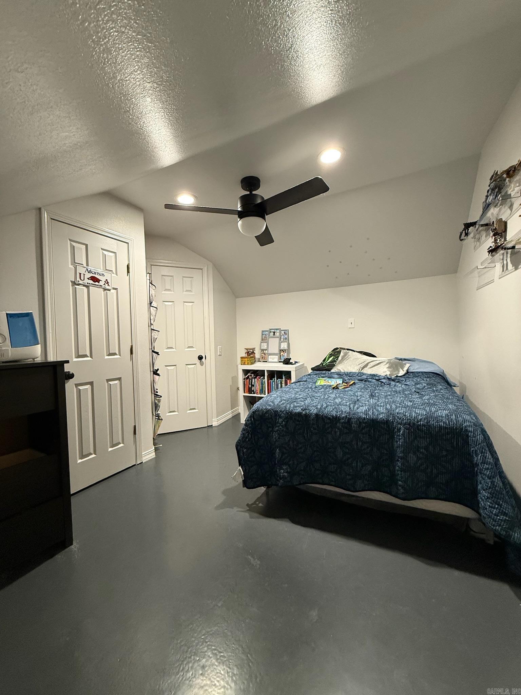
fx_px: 281
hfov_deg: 85.7
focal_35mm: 14
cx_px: 260
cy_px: 348
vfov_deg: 102.1
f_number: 2.2
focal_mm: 2.22
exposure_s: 1/60
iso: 400
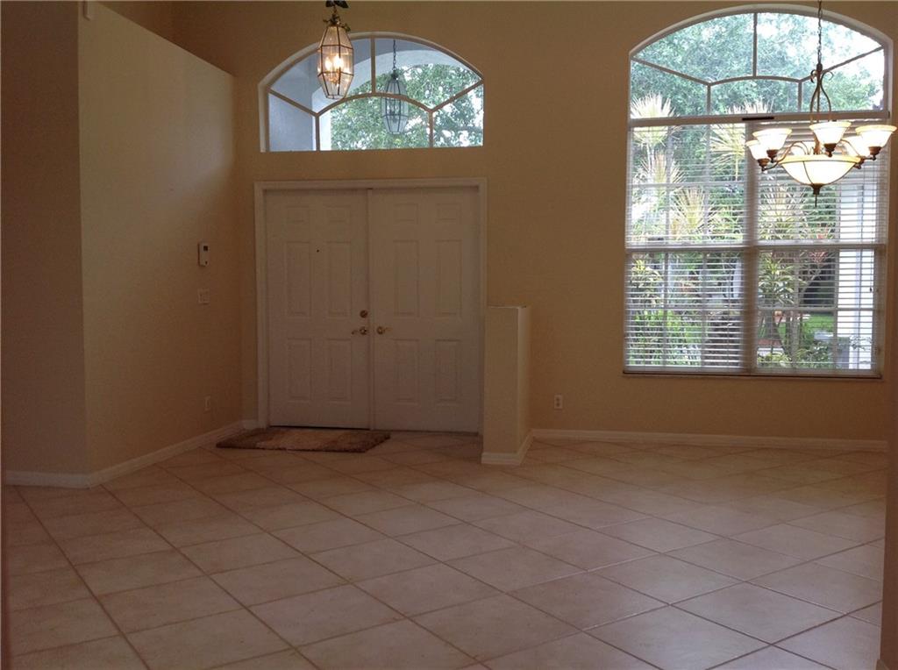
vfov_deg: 40.6
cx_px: 449
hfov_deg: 52.7
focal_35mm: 35
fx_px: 906
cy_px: 335
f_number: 2.4
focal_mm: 4.28
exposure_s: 1/120
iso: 100
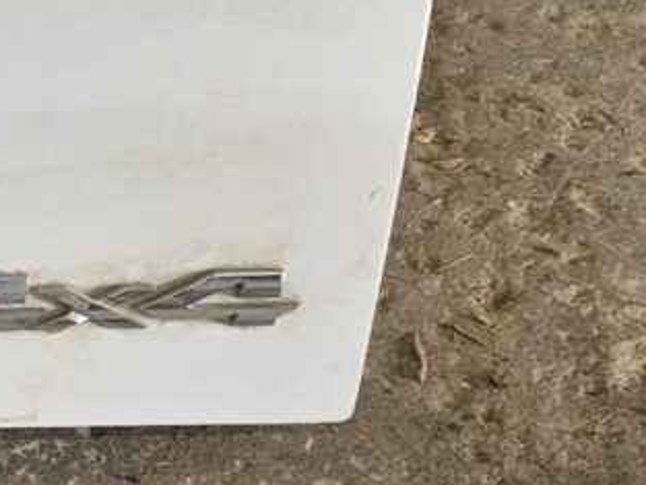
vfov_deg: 10.4
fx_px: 2632
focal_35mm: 141
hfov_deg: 11.2
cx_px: -1015
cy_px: 541
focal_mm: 5.4
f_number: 1.8
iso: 200
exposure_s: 1/120
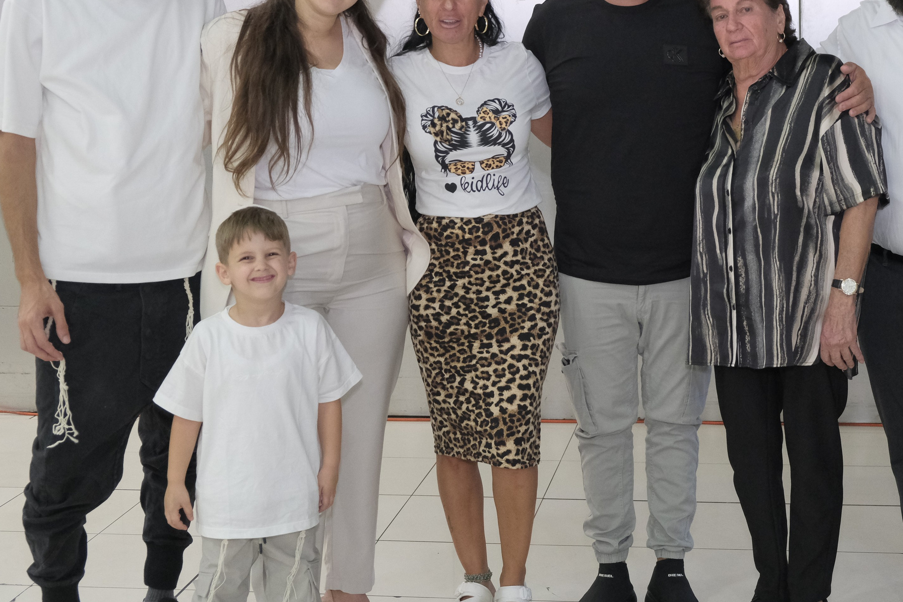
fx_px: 1505
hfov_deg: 33.1
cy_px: 195
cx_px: 596
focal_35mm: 60
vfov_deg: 22.5
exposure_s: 1/125
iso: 2500
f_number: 3.2
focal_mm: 27.7
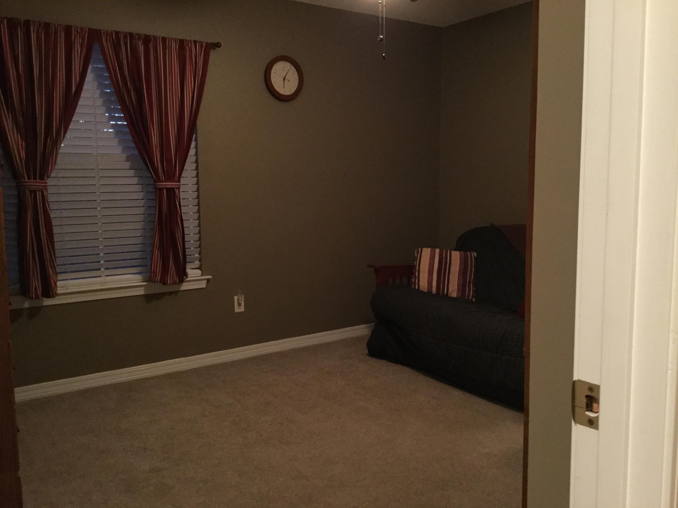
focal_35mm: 31
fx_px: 607
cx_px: 339
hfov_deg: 58.4
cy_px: 254
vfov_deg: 45.4
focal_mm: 3.3
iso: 400
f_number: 2.4
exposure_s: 1/15
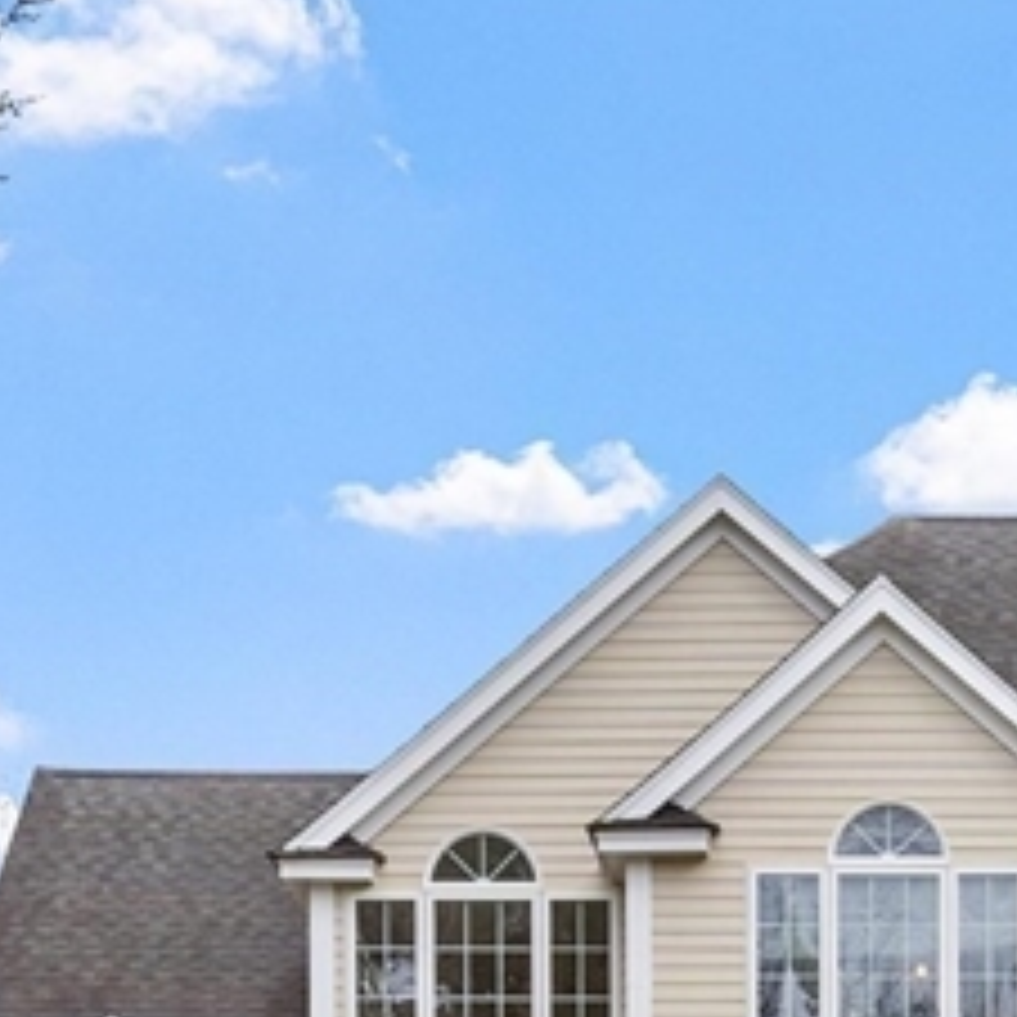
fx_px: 4221
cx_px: 994
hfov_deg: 13.6
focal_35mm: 127
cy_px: 1046
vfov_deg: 13.5
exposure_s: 1/125
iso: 100
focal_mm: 22
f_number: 8
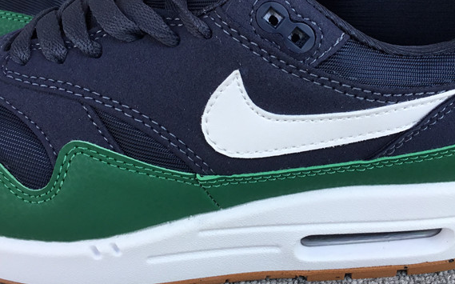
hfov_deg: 38.8
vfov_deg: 24.6
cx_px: 257
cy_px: 74
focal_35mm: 52
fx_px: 644
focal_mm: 3.3
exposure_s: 1/208
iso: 25
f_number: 2.4
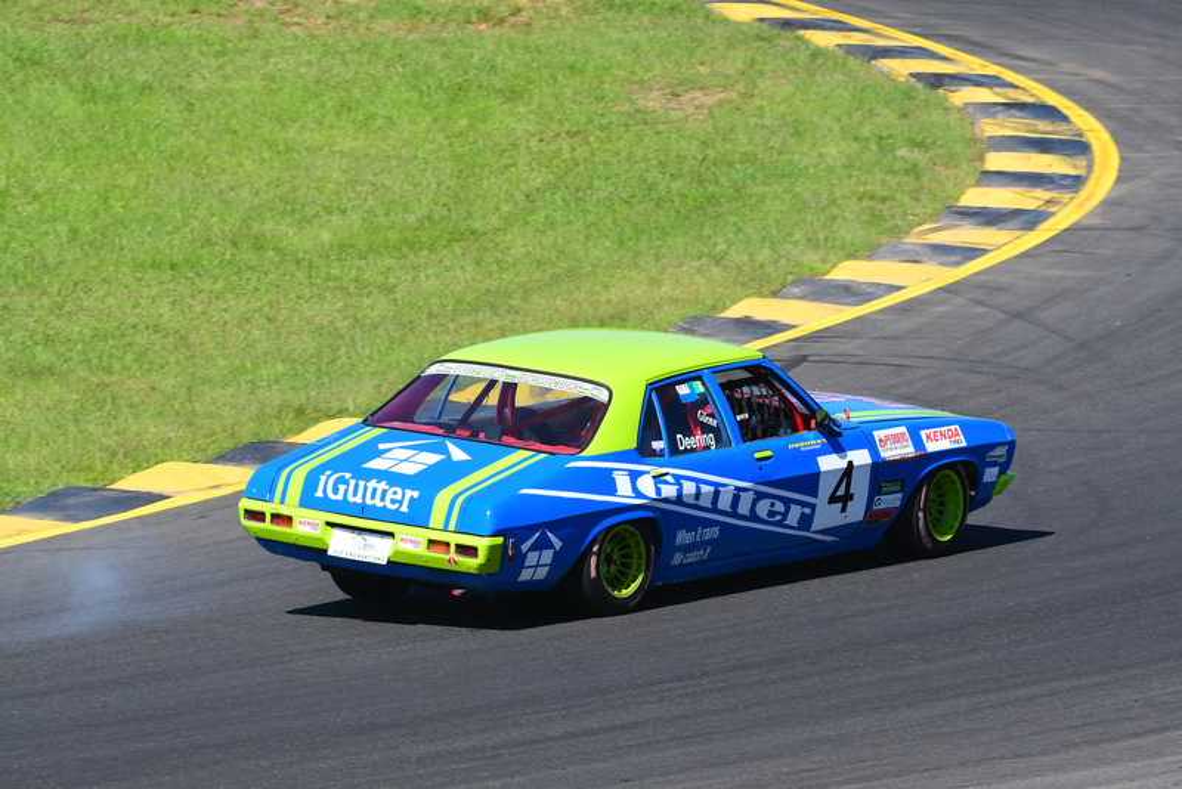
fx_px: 10346
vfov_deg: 4.4
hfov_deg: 6.5
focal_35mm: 315
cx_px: 591
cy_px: 394
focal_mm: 210
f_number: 11
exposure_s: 1/640
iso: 500
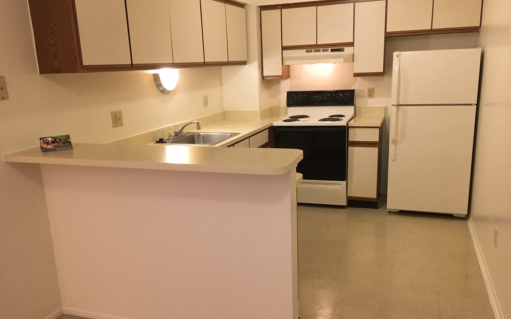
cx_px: 256
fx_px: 432
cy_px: 178
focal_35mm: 31
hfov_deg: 61.2
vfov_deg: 40.5
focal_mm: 4.15
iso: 125
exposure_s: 1/30
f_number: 2.2
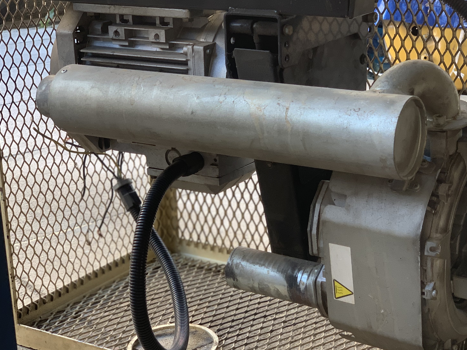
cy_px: 176
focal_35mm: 72
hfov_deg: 27.0
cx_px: 253
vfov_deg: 20.4
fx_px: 971
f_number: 2.4
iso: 100
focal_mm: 6
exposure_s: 1/122
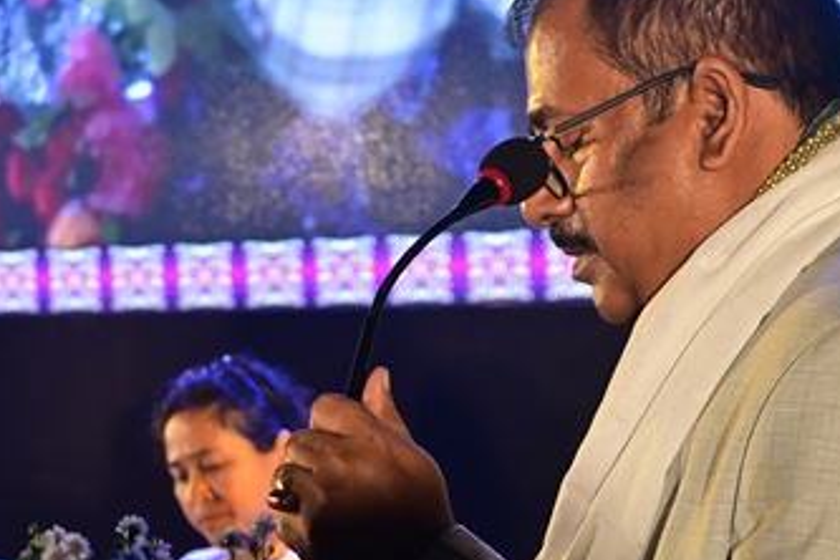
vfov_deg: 12.5
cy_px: 365
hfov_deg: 18.6
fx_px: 2562
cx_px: 555
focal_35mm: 110
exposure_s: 1/125
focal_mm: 30.5
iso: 640
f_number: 4.8
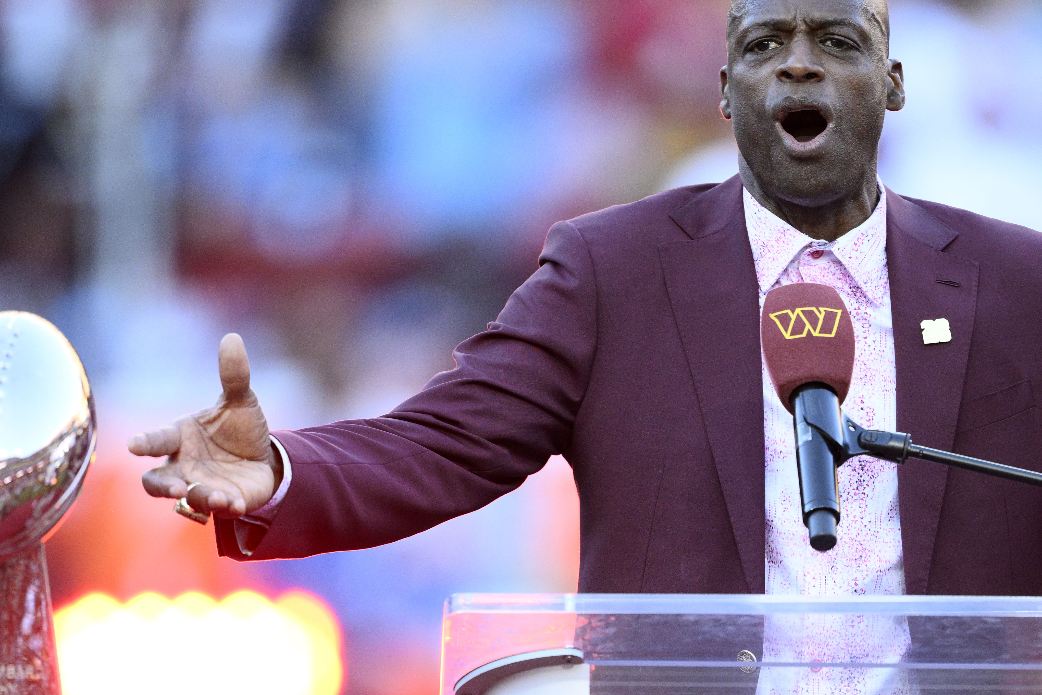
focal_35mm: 795
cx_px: 708
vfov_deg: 1.7
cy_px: 588
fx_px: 23010
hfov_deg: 2.6
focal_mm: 400
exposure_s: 1/1600
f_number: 2.8
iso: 2500
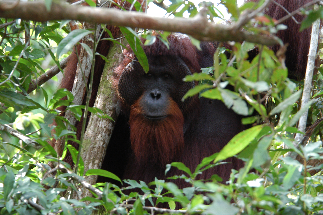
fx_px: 2689
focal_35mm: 300
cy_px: 108
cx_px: 162
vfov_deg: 4.6
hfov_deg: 6.9
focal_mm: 200
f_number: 5.3
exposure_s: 1/90
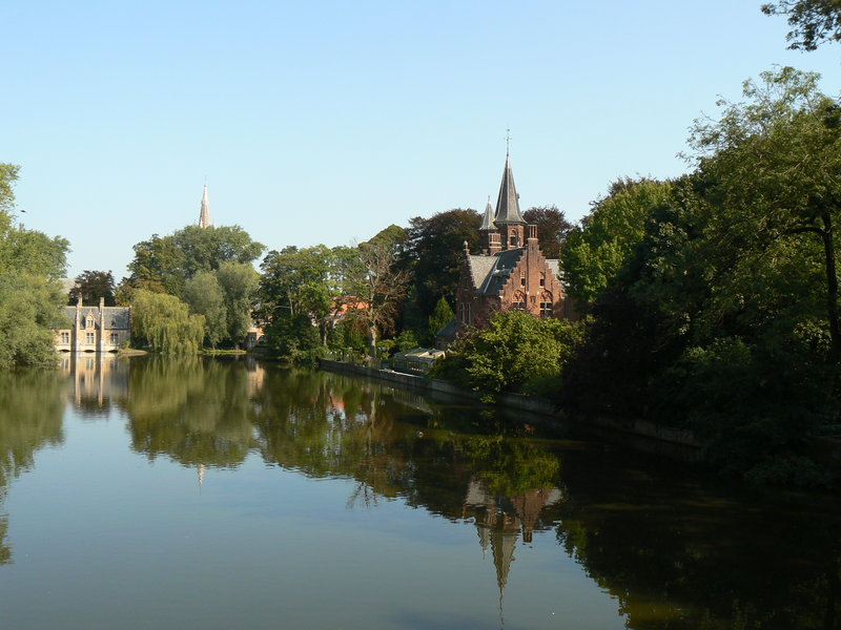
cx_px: 420
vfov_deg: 39.7
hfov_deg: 51.4
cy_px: 315
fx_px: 875
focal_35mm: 36
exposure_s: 1/320
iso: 80
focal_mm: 6
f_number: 5.6
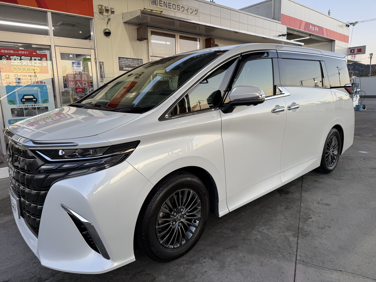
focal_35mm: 24
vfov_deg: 56.8
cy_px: 141
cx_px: 188
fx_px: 261
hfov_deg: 71.6
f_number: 1.78
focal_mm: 6.76
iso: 80
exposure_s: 1/120
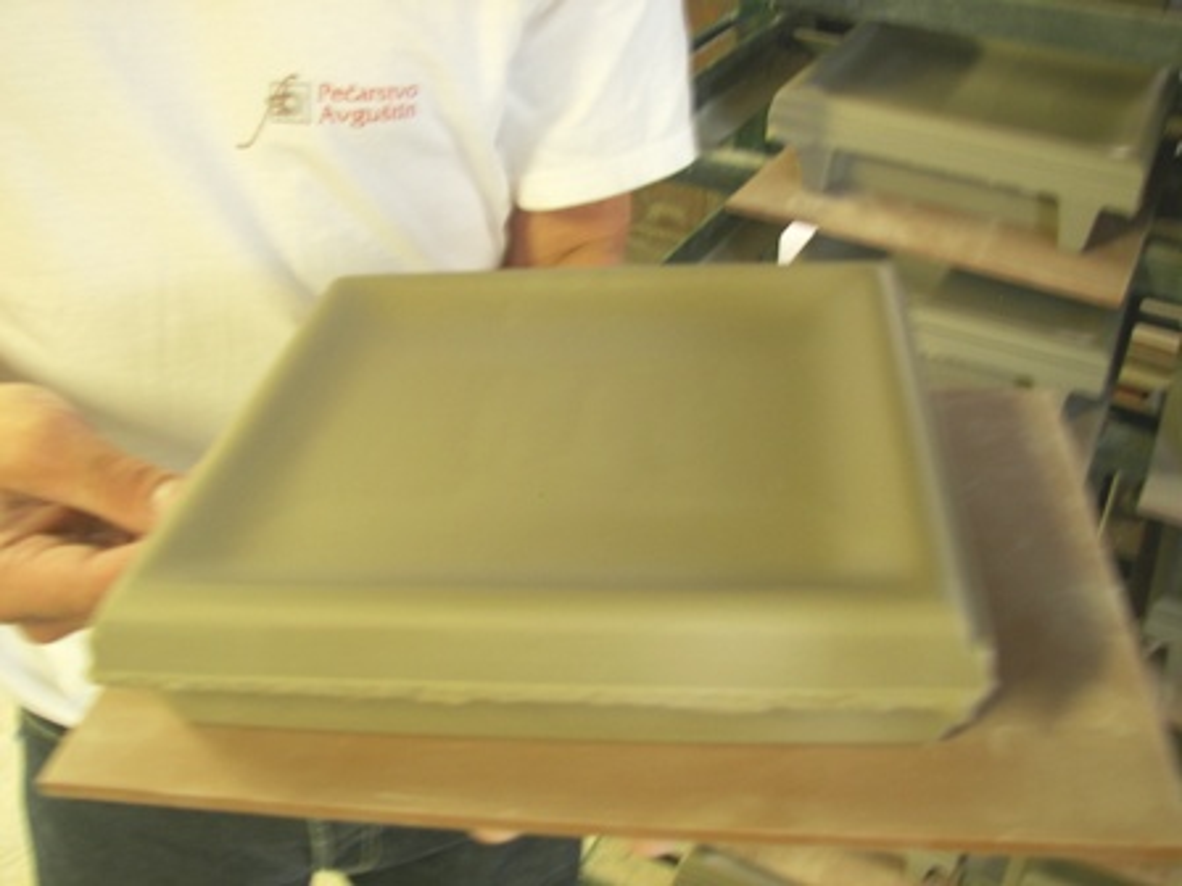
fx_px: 1229
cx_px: 591
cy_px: 443
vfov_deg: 39.7
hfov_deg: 51.4
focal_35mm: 36
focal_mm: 6
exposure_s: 1/2.5
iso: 50
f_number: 2.8
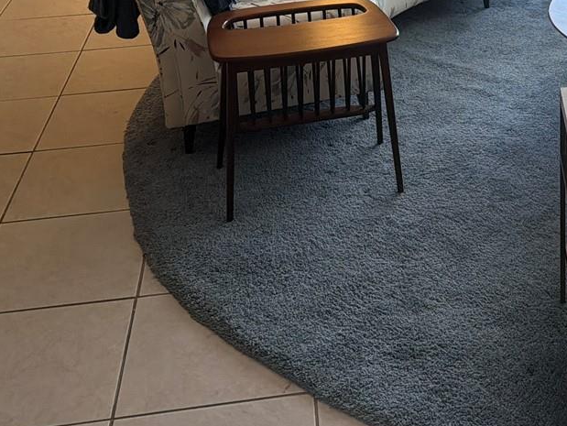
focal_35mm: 62
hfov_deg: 30.3
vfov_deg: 22.0
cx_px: 467
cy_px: -73
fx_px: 1016
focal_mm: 6.76
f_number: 1.78
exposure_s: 1/210
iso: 125
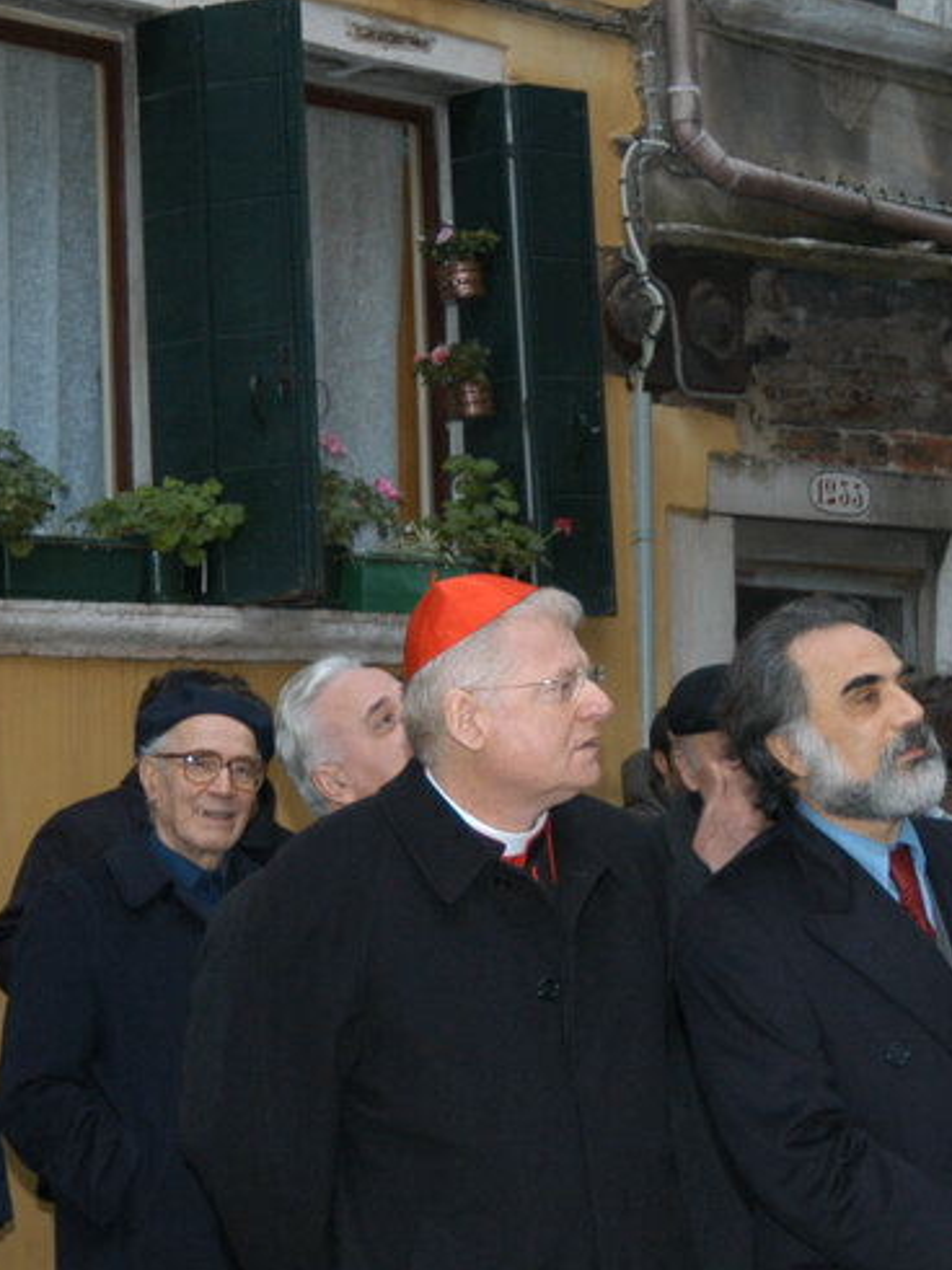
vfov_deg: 22.0
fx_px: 3265
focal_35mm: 89
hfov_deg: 16.5
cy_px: 631
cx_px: 780
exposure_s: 1/80
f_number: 4.5
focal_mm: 28
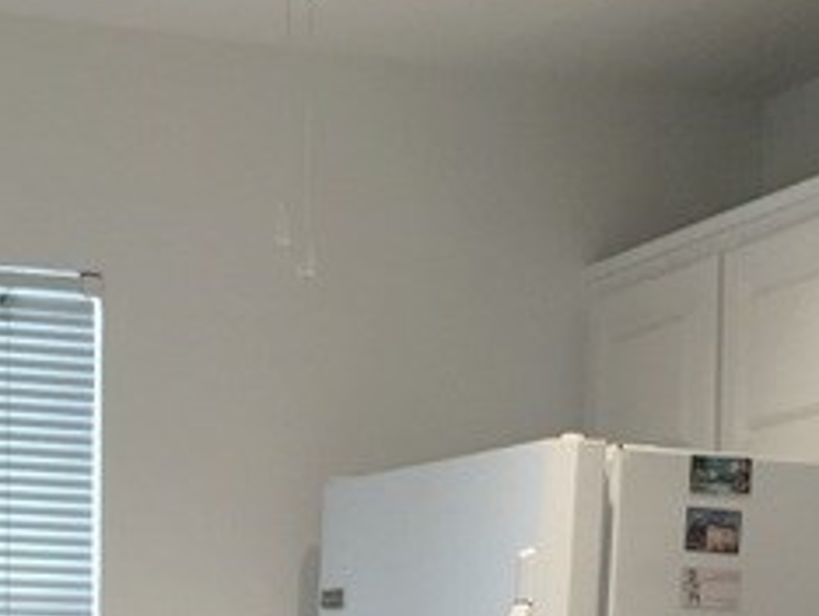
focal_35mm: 99
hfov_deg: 19.7
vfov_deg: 13.8
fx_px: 2345
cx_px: 217
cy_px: 1001
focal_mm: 4.15
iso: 25
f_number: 2.2
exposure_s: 1/15
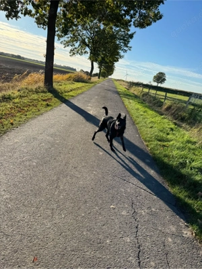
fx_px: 187
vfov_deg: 71.6
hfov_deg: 56.8
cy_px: 134
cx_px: 101
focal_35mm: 24
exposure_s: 1/2331
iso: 80
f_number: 1.78
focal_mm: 6.76
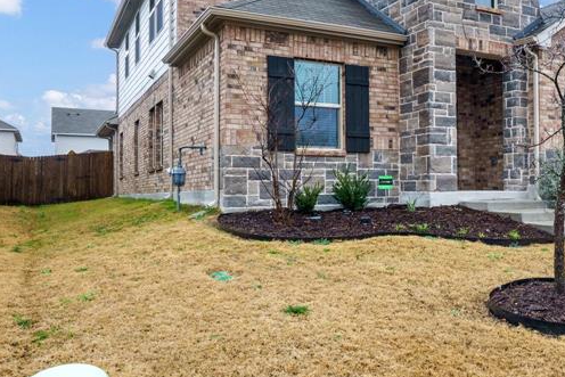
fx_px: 518
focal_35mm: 33
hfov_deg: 54.9
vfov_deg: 39.5
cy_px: 126
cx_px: 415
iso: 250
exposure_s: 1/20
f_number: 13
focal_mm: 16
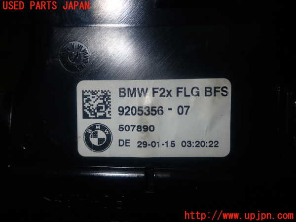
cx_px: 148
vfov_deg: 37.7
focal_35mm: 38
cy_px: 111
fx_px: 325
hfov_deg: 49.0
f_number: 8
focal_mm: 6.83
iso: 200
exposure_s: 1/40
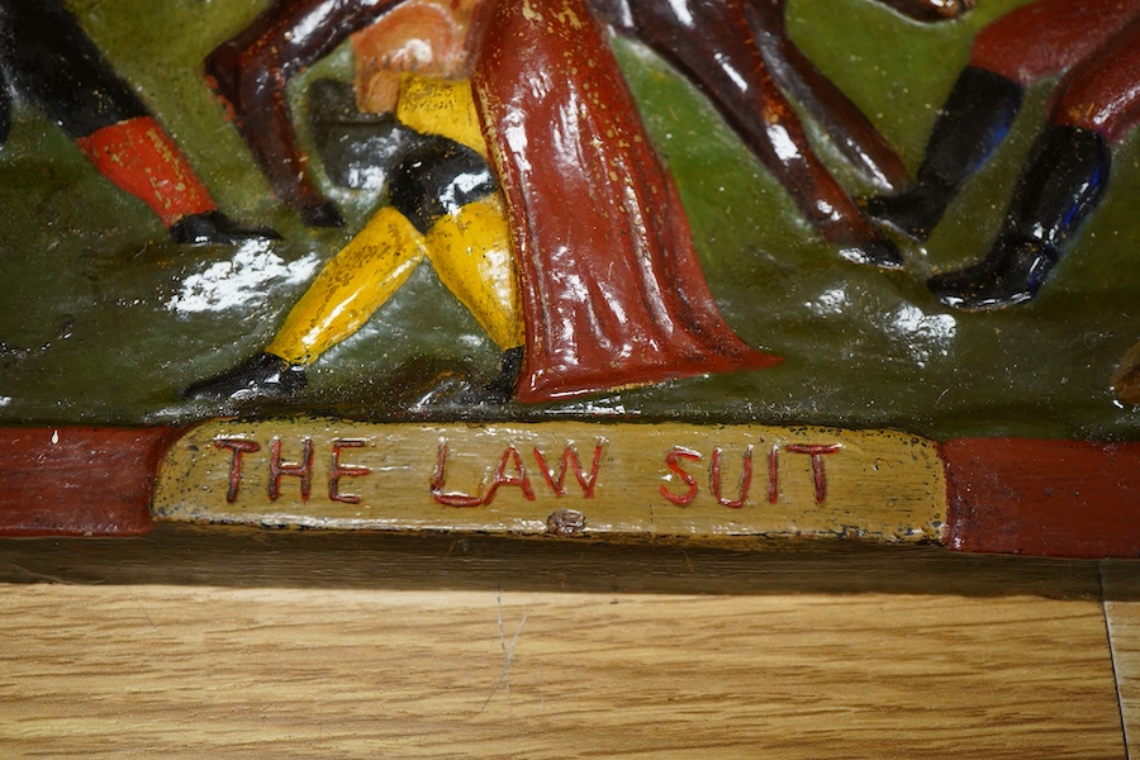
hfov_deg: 43.6
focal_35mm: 45
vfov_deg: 29.9
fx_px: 1425
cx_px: 570
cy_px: 380
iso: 1250
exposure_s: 1/125
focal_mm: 30
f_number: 6.3
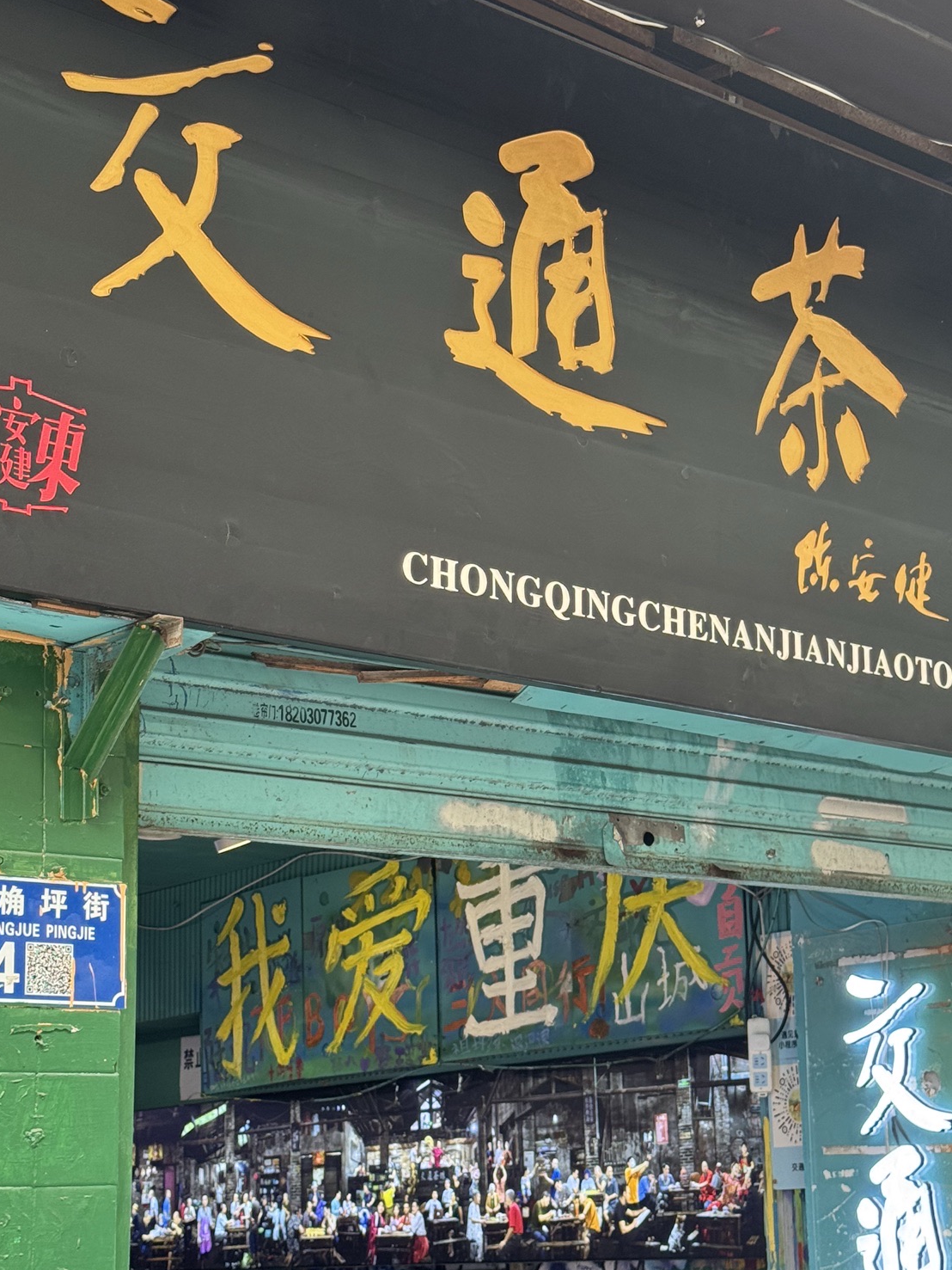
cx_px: 557
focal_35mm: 65
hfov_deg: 22.6
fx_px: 2383
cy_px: 746
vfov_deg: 29.8
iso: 80
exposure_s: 1/171
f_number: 1.78
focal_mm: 6.76
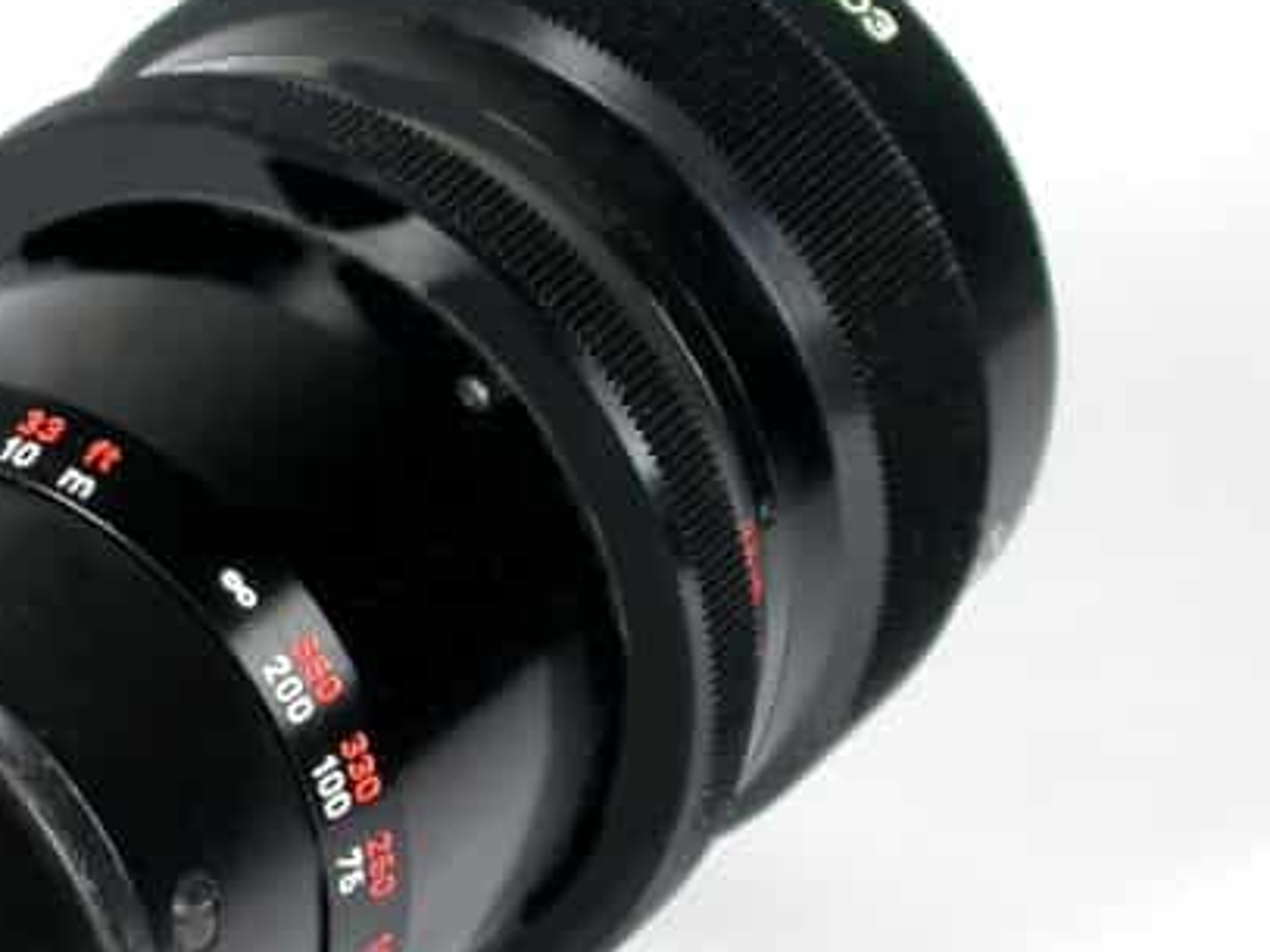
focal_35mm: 285
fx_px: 10453
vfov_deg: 5.2
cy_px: 606
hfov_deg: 6.9
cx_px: 178
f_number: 5
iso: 100
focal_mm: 31.3
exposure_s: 1/9.6
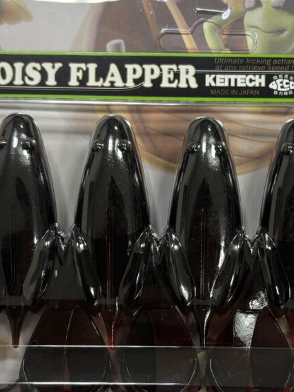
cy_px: 243
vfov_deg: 31.6
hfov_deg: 23.9
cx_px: 194
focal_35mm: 61
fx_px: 691
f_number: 1.6
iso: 125
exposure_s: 1/60
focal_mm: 5.96
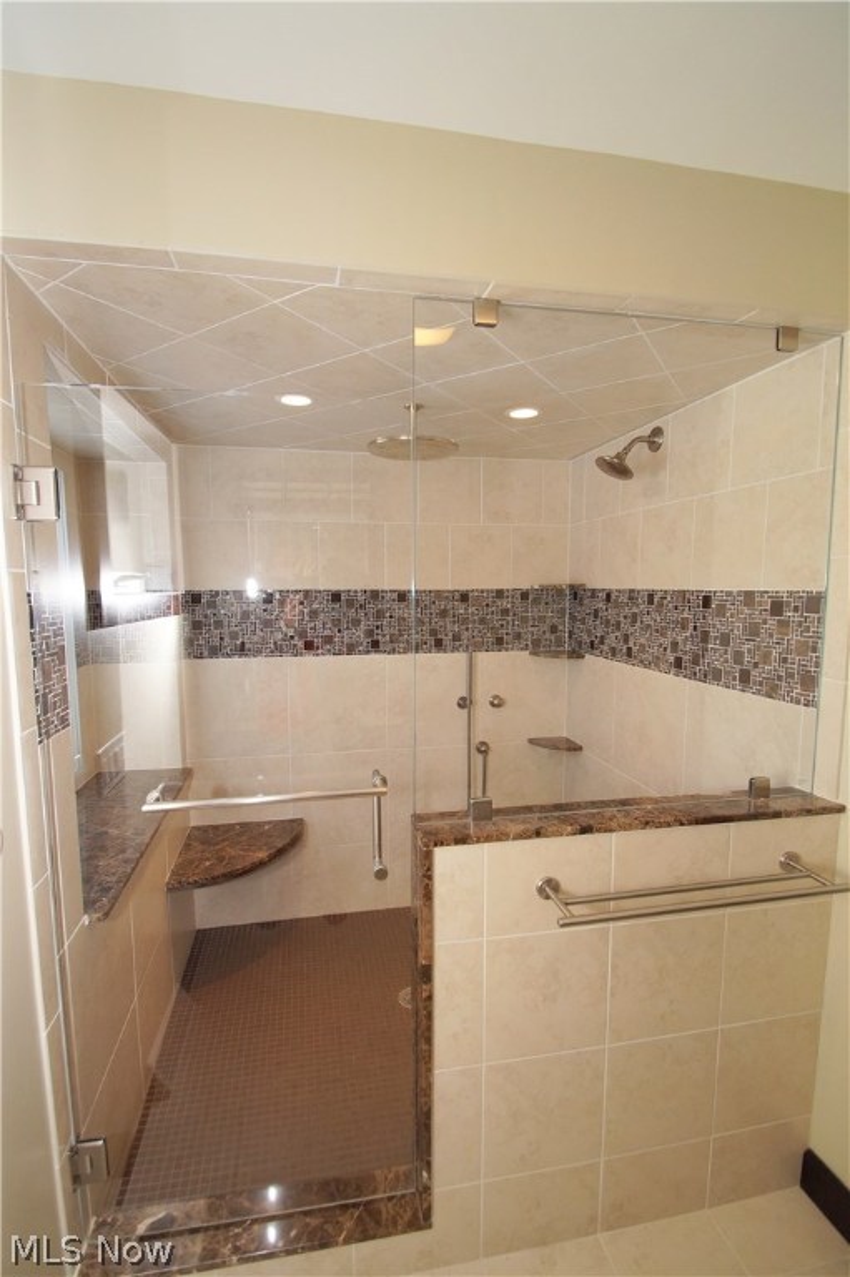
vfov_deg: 100.4
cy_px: 638
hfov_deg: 77.2
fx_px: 532
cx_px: 425
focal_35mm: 15
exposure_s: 1/160
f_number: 4
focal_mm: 10
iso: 640
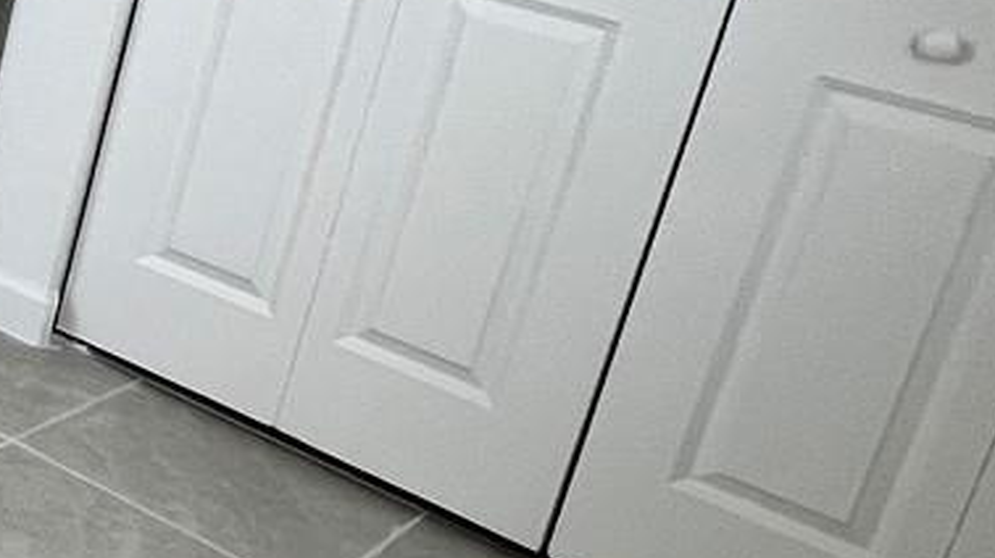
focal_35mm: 60
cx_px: -755
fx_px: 1582
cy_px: -61
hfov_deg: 22.4
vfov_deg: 19.2
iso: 80
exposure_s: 1/120
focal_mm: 1.57
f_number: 1.8
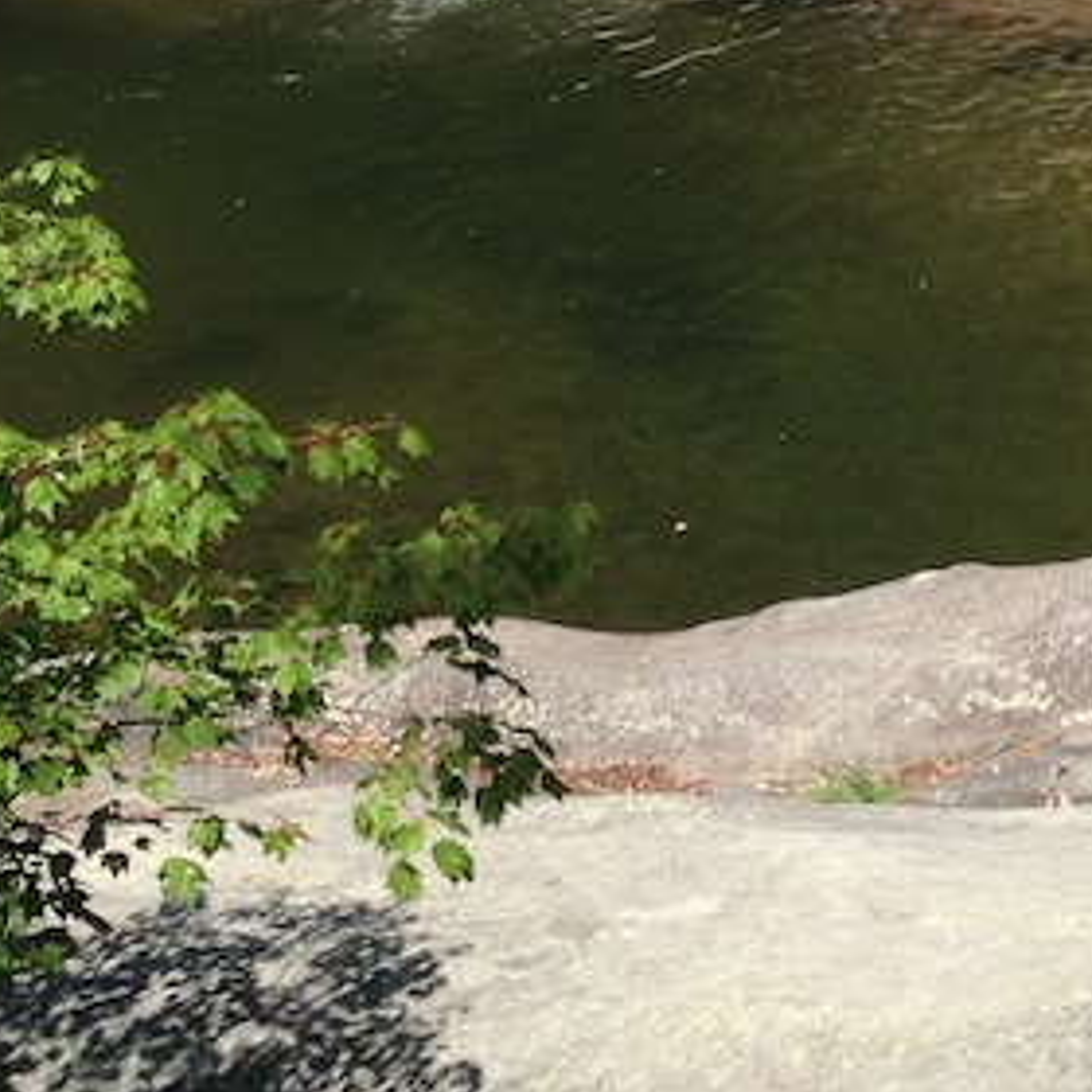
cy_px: 35
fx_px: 3640
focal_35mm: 102
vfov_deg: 16.7
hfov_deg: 16.7
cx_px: 1098
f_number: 2.4
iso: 50
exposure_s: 1/1466
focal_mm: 4.12
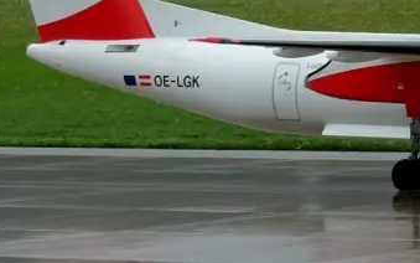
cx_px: 481
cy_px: 86
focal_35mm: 348
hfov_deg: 6.0
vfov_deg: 3.8
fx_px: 3984
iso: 200
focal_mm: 75.4
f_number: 5
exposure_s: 1/750
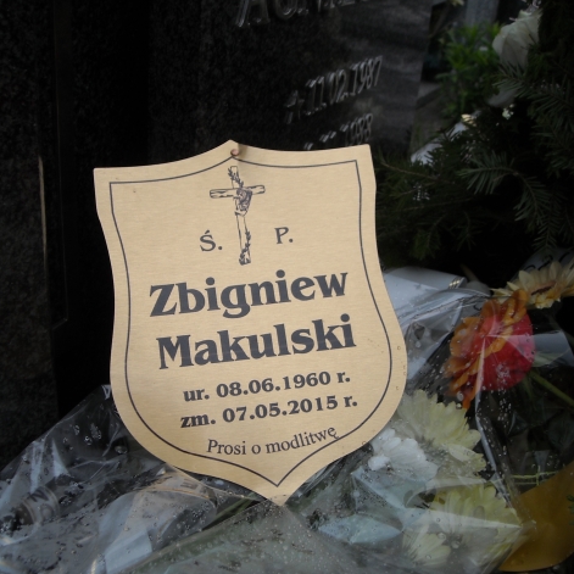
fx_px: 788
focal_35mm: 42
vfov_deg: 40.0
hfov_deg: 39.9
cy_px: 286
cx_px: 229
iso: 64
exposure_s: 1/323
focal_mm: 5.7
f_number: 5.6
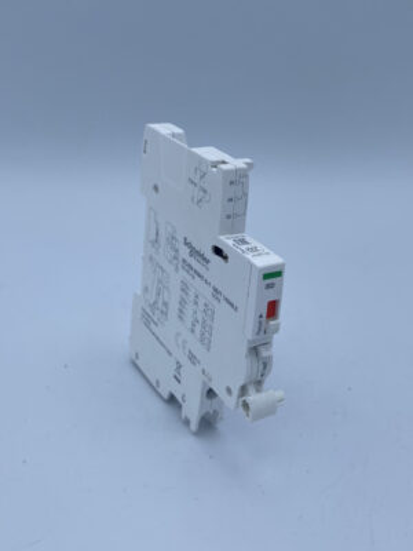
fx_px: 414
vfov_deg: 67.3
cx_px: 206
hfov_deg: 53.1
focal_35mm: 26
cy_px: 276
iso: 32
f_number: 1.8
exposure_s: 1/1866
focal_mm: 4.25
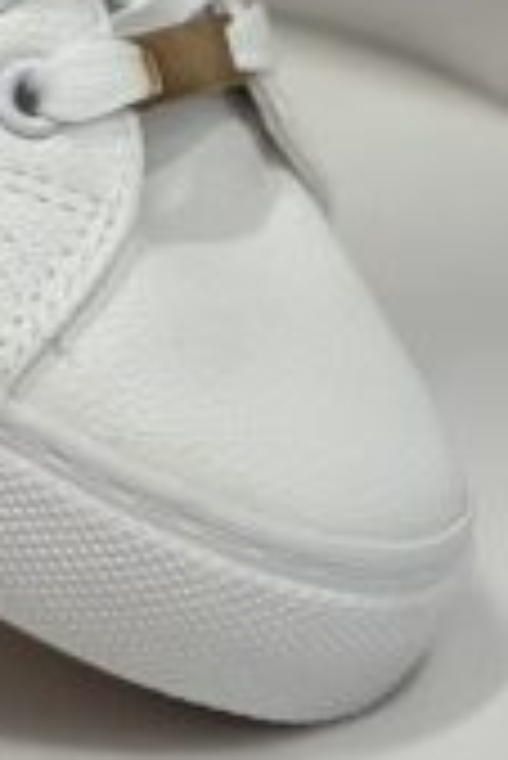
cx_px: 94
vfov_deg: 8.5
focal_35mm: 236
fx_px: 4985
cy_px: -495
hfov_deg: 5.8
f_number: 1.78
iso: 80
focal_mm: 6.86
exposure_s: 1/100
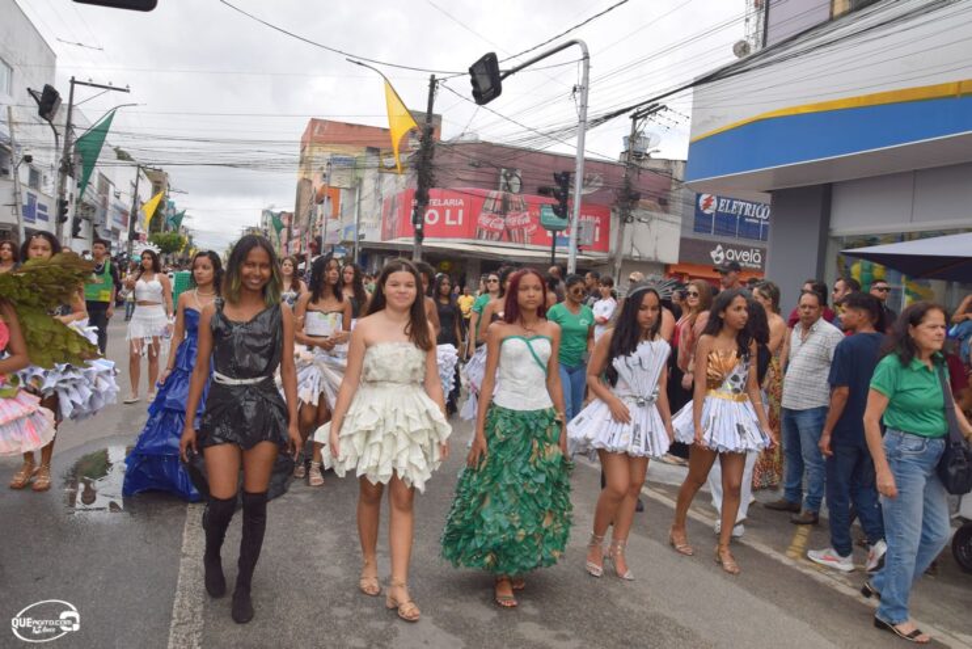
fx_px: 729
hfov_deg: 67.4
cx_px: 486
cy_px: 324
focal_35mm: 27
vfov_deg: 47.9
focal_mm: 18
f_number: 9
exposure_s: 1/200
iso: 100
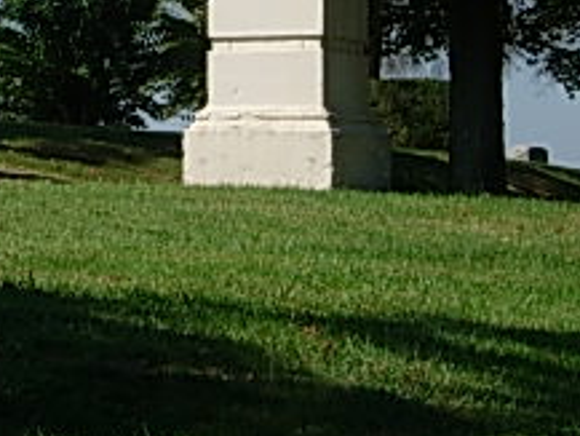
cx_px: 3
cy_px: -152
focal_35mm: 242
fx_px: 4057
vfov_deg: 6.1
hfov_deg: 8.1
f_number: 6.8
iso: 79
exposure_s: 1/497
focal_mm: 17
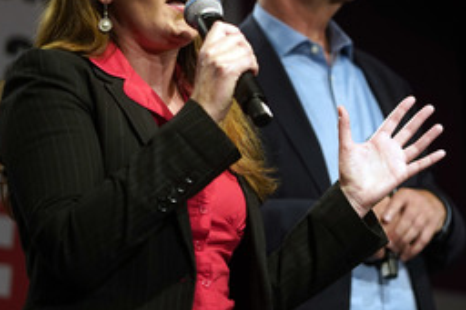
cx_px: 383
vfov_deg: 9.1
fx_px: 1939
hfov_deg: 13.6
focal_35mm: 150
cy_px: 47
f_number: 2.8
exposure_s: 1/1250
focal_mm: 85
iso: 2000
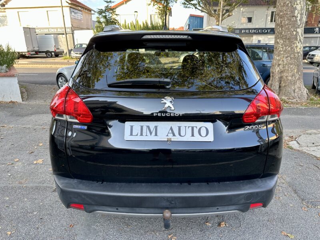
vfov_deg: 56.8
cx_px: 160
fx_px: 222
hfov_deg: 71.6
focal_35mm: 24
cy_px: 120
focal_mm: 6.86
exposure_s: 1/276
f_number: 1.78
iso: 80
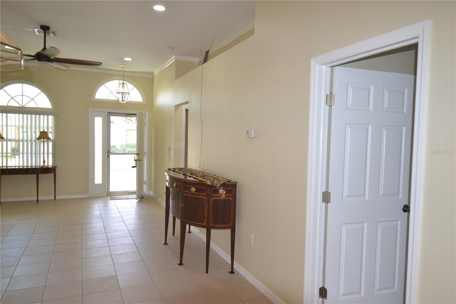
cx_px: 228
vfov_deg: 50.4
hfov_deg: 70.5
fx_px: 323
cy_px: 152
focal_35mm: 26
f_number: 4.2
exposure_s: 1/100
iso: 400
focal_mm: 17
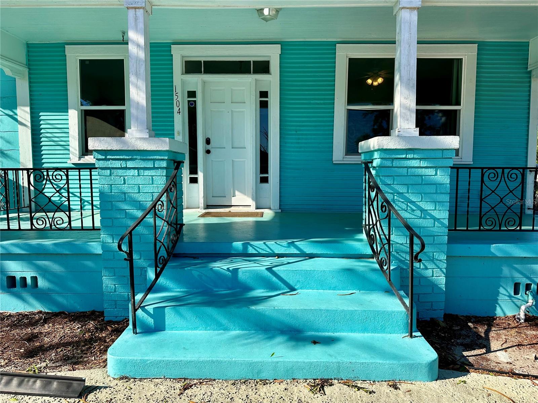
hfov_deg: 71.6
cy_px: 202
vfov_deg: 56.8
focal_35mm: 24
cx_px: 269
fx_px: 373
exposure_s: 1/3058
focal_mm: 6.86
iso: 80
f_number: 1.78
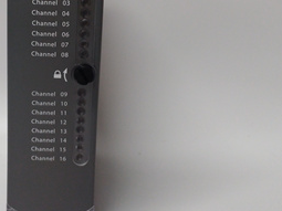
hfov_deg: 35.0
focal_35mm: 53
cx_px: 53
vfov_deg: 27.2
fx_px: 432
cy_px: 57
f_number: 2
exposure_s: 1/33
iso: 172
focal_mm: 3.79
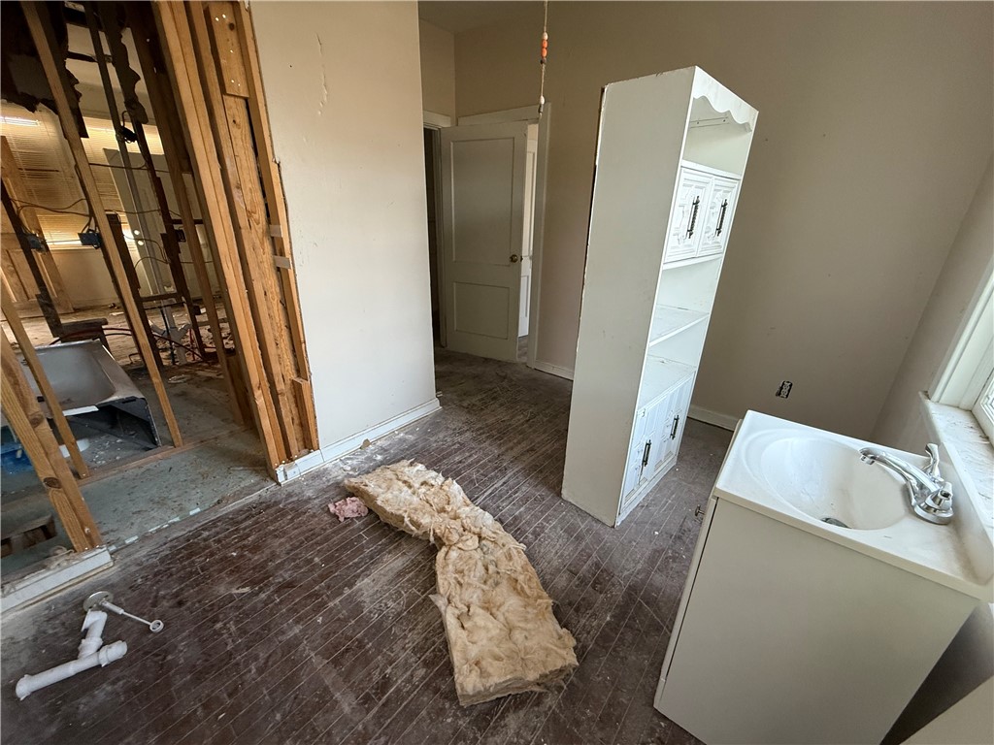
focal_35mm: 14
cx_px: 497
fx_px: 402
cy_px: 372
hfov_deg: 102.1
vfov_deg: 85.7
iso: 320
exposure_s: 1/93
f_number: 2.2
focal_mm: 2.22
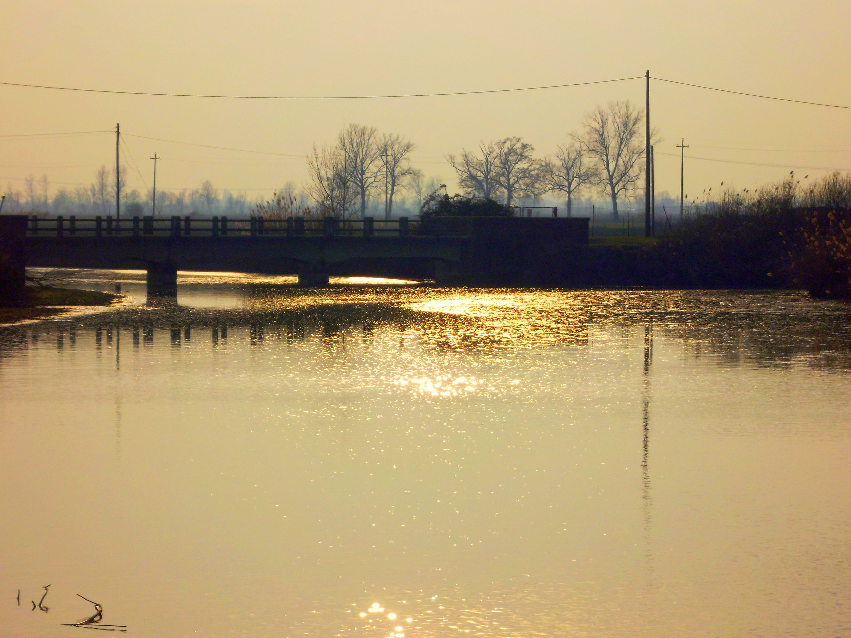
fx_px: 3319
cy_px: 319
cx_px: 426
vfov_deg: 11.0
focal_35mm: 135
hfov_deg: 14.6
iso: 80
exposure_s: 1/180
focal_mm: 24.5
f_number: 15
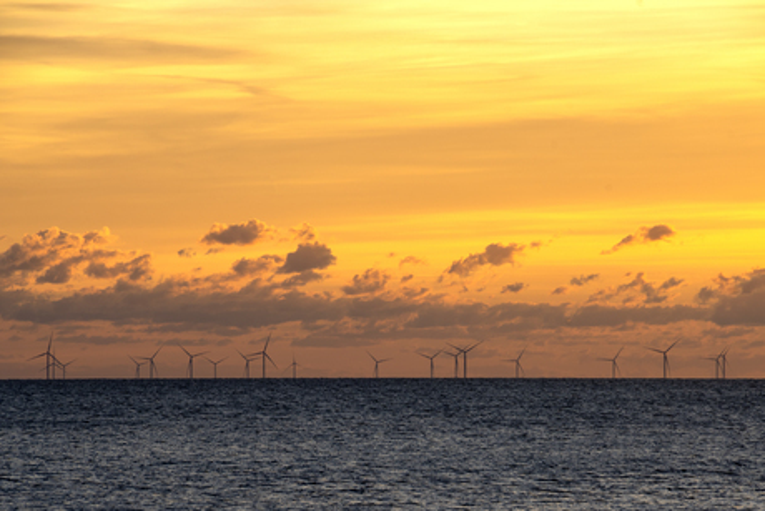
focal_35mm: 262
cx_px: 382
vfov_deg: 5.2
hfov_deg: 7.8
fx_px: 5580
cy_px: 256
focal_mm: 175
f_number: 11
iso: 100
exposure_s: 1/50
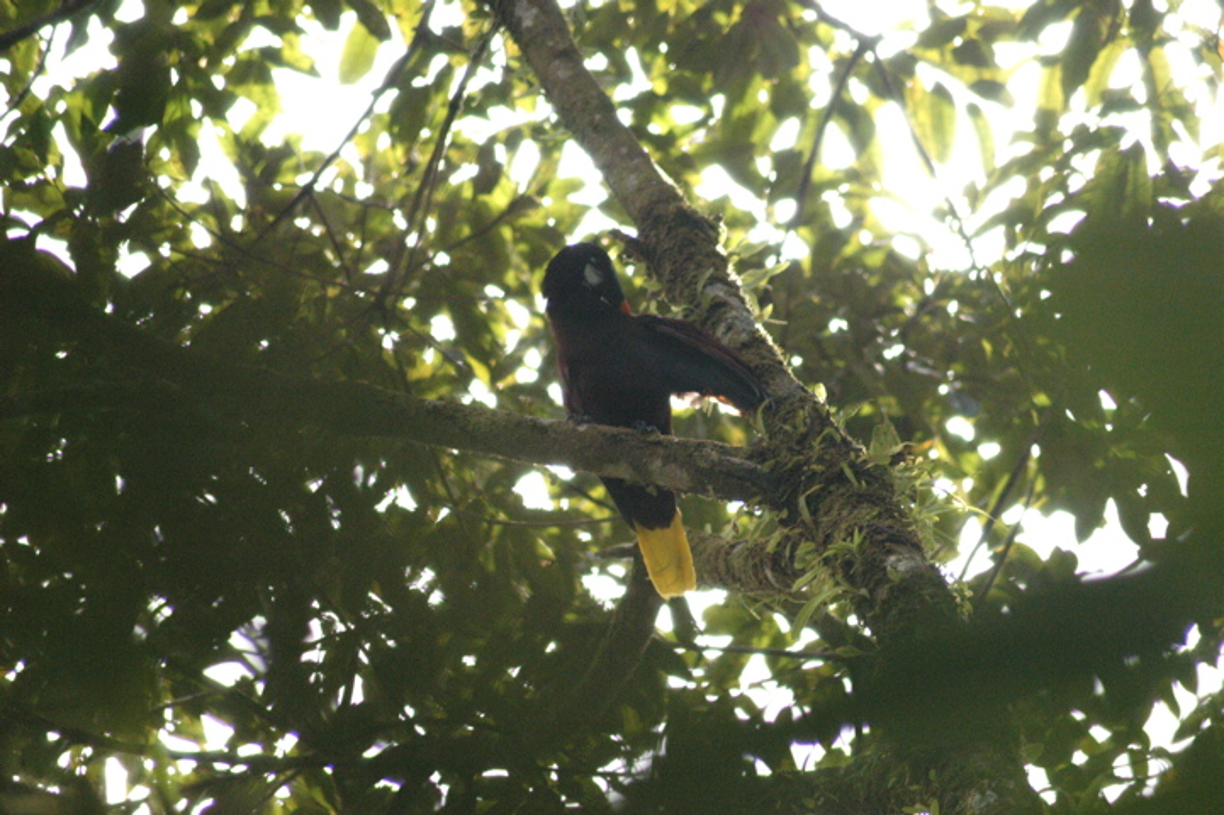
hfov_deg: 4.6
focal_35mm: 450
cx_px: 612
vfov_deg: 3.1
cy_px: 408
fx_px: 15292
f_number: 5.6
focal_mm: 300
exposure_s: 1/1000
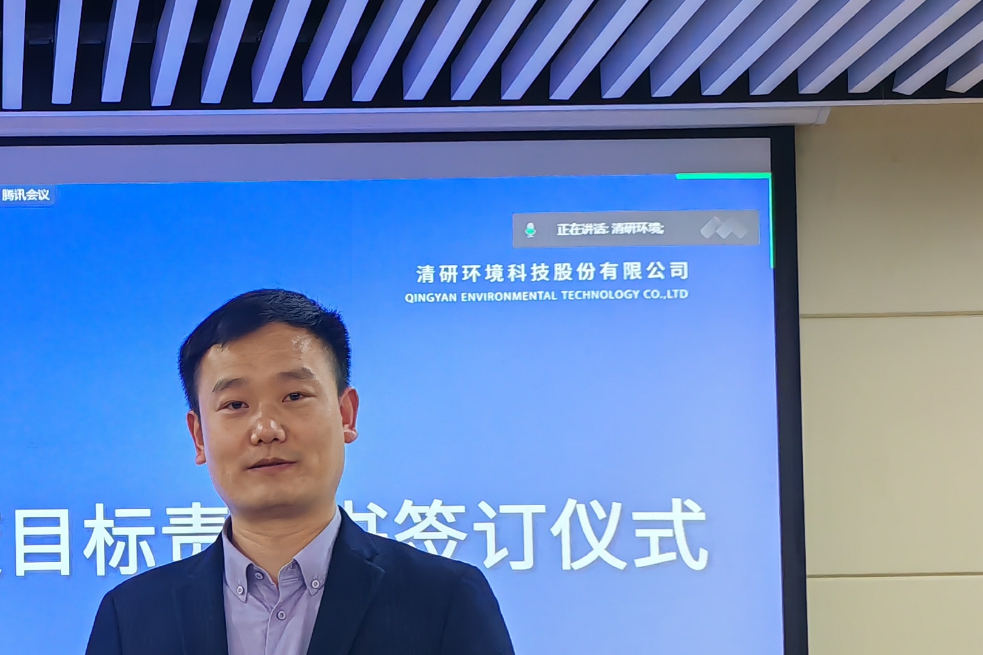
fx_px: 1939
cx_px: 41
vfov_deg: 18.3
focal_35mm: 71
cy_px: 753
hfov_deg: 27.1
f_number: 1.8
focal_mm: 5.53
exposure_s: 1/100
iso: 455
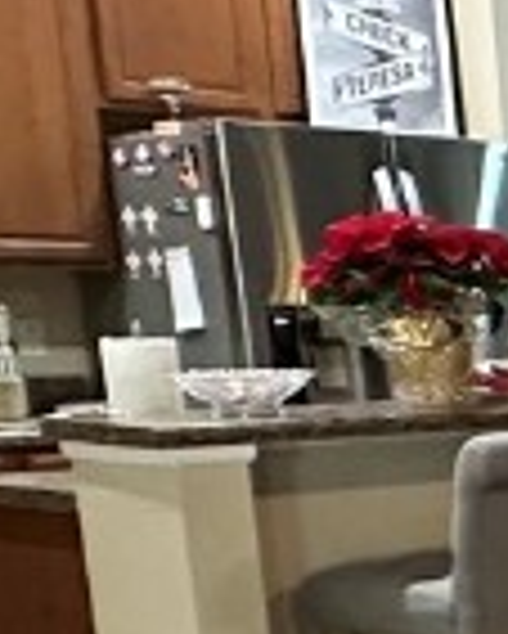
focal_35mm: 99
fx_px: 1859
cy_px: 612
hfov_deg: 9.8
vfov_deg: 18.9
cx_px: 1686
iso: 500
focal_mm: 2.22
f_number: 2.2
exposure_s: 1/60
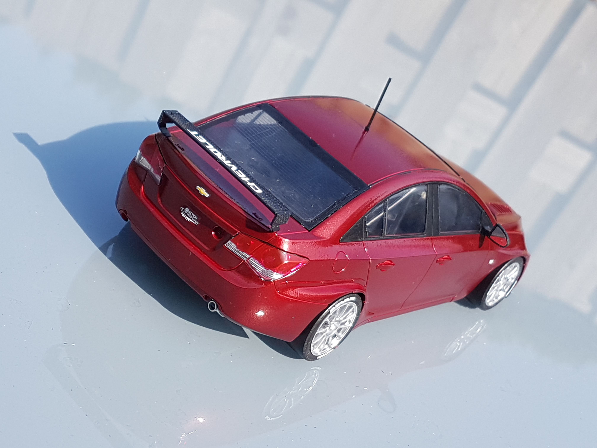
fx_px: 448
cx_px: 298
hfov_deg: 67.3
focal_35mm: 26
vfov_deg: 53.1
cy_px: 224
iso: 40
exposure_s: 1/1076
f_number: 1.7
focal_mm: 4.2
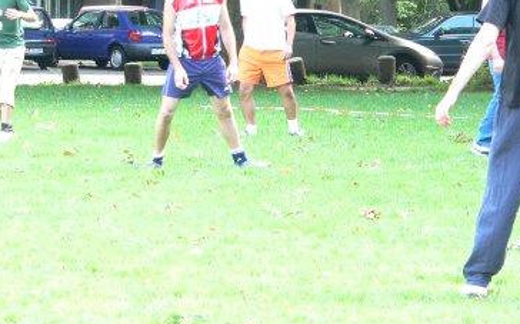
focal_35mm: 269
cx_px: 221
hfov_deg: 7.8
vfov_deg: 4.9
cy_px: 101
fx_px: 3810
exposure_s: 1/125
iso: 400
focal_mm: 34.1
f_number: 4
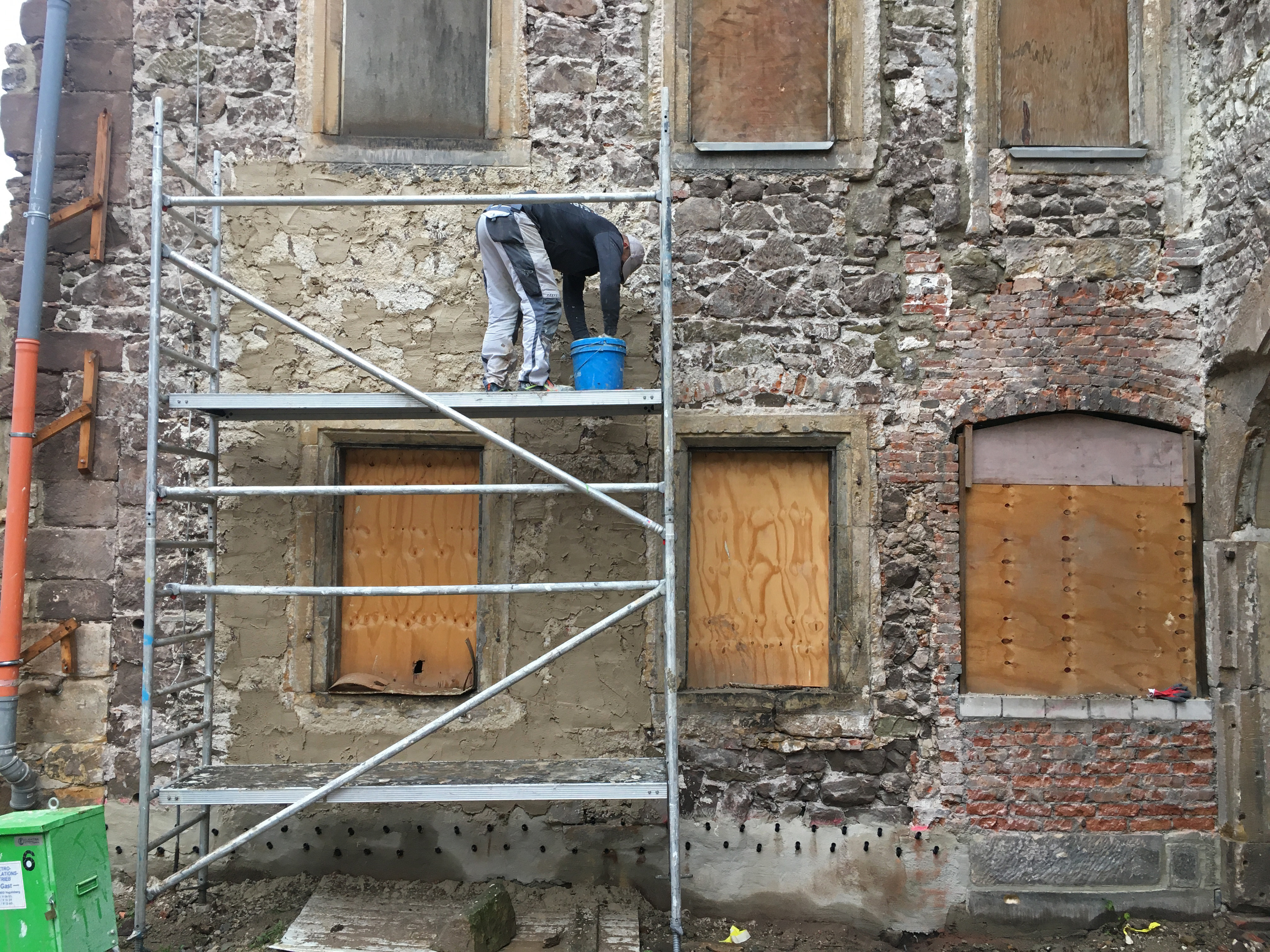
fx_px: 1064
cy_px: 476
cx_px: 635
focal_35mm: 29
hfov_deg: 61.7
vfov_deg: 48.2
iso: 25
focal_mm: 4.15
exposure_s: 1/33
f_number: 2.2
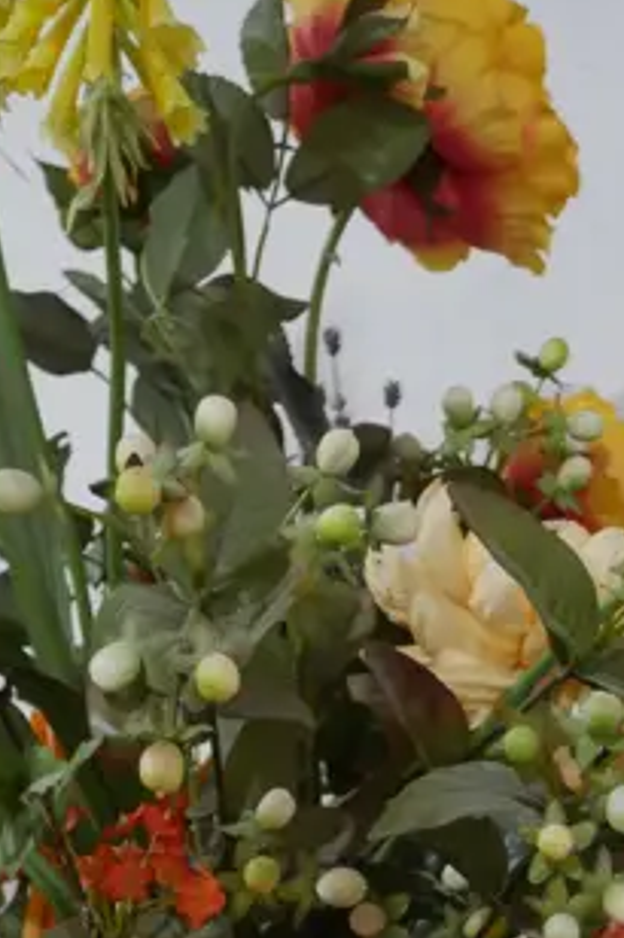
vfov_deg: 18.1
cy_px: 1514
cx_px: 422
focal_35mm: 97
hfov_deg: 14.1
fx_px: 2525
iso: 1000
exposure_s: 1/60
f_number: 3.5
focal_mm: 14
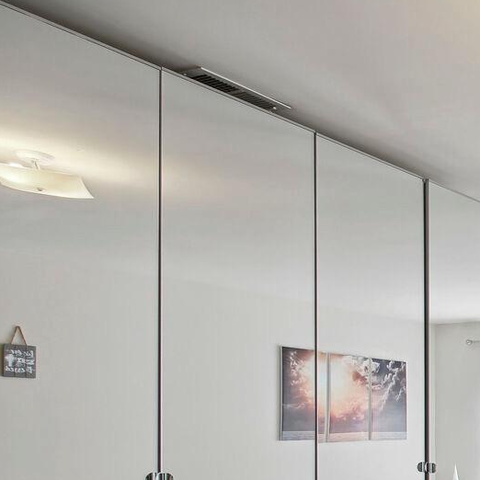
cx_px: 791
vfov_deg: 35.4
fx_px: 706
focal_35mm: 45
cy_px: 431
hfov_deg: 24.5
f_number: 9
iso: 800
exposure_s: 1/60
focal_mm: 16
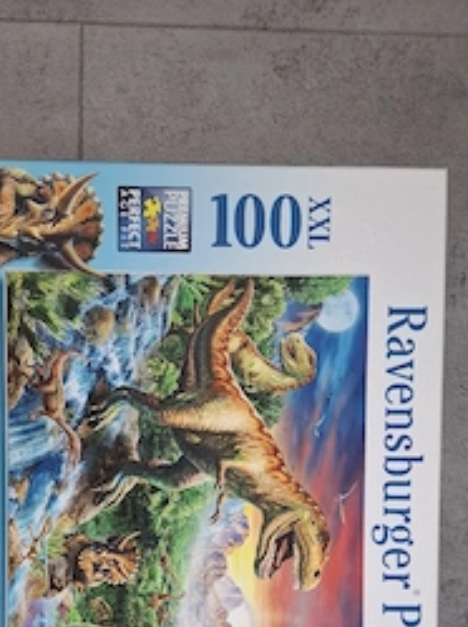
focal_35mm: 37
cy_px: 494
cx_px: 184
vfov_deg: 47.7
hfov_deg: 38.4
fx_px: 669
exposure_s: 1/100
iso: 250
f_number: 1.8
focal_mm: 5.54
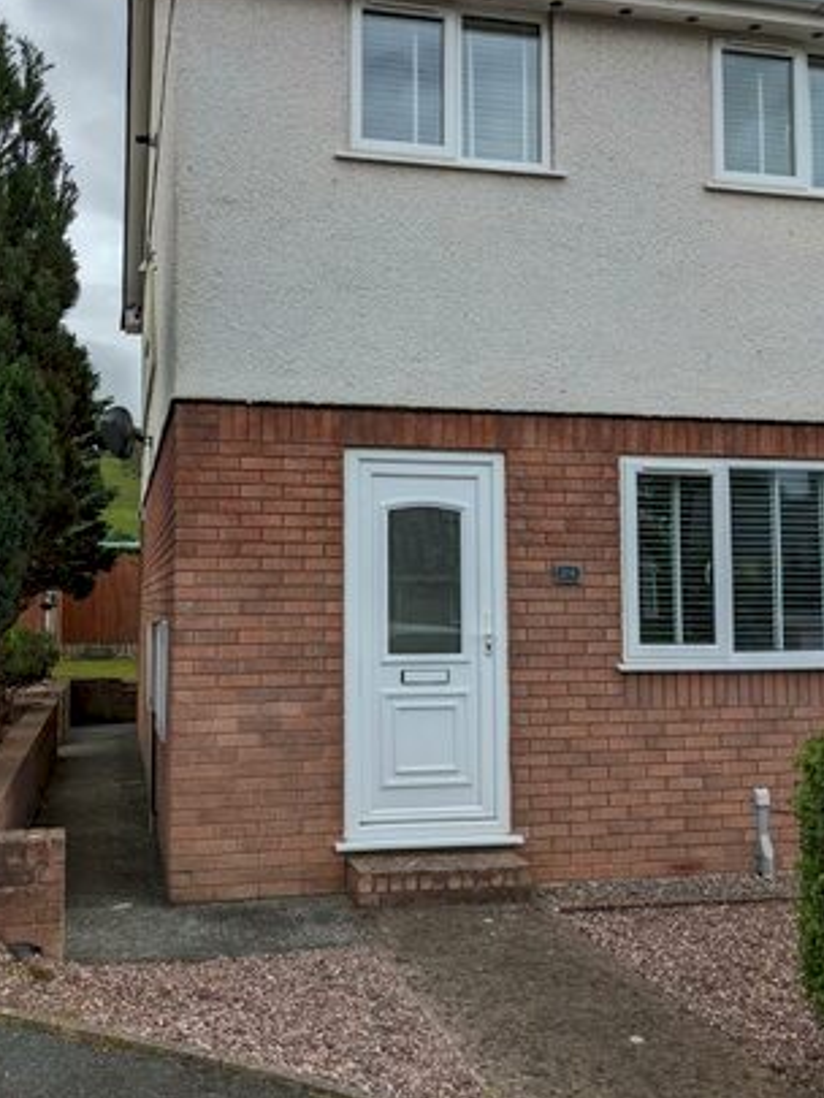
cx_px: 366
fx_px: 1110
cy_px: 497
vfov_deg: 52.5
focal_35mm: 35
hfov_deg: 40.7
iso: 55
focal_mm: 4.38
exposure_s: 1/4695
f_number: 1.73
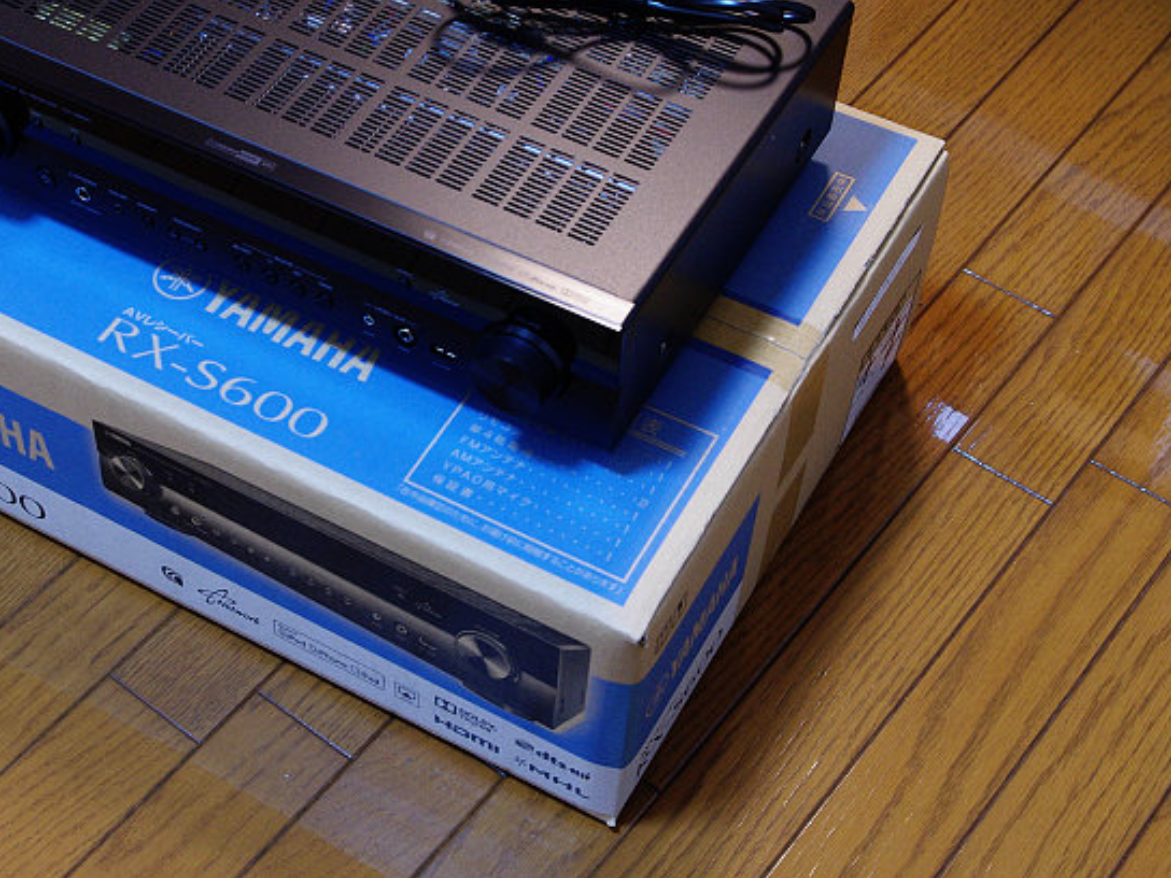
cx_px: 415
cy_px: 309
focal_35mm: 65
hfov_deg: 29.7
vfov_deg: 22.5
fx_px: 2199
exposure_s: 1/10
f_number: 7.1
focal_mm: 31
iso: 800
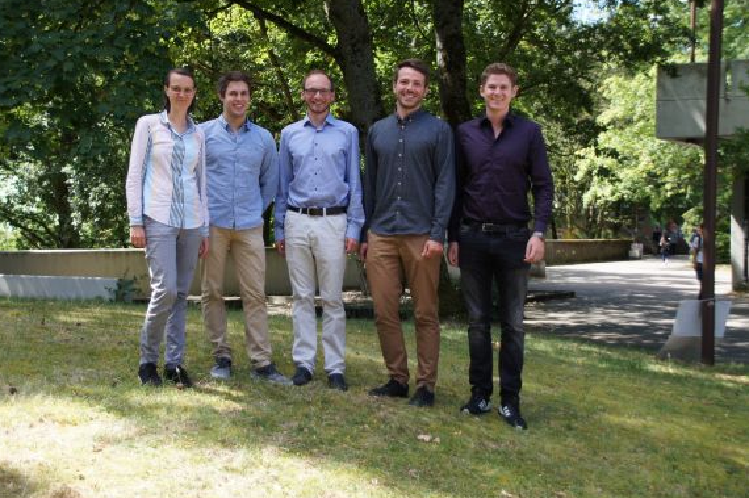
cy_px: 224
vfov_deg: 21.3
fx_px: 1322
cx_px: 316
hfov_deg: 31.6
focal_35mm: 64
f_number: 5
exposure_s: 1/160
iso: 100
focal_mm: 35
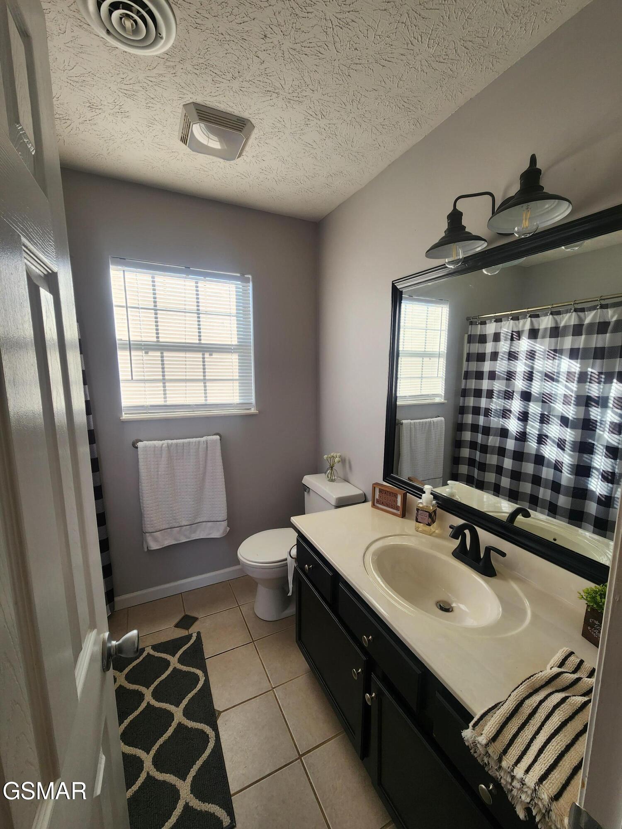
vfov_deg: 106.2
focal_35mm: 13
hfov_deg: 89.9
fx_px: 311
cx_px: 311
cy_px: 414
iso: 64
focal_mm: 2.2
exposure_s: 1/120
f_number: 2.2
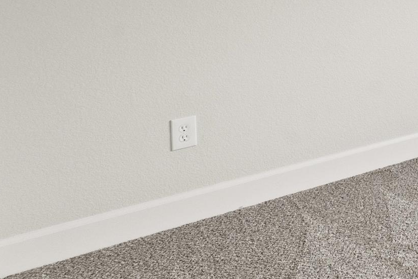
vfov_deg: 23.3
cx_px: 673
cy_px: -74
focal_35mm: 52
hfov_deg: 25.2
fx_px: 604
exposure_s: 1
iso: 2000
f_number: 9
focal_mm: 14
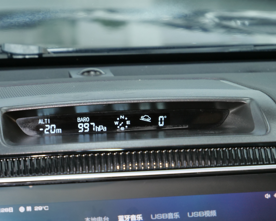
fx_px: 1135
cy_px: 123
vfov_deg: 11.1
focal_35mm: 139
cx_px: 125
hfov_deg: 13.9
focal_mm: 60
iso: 800
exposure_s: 1/15
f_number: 5.6
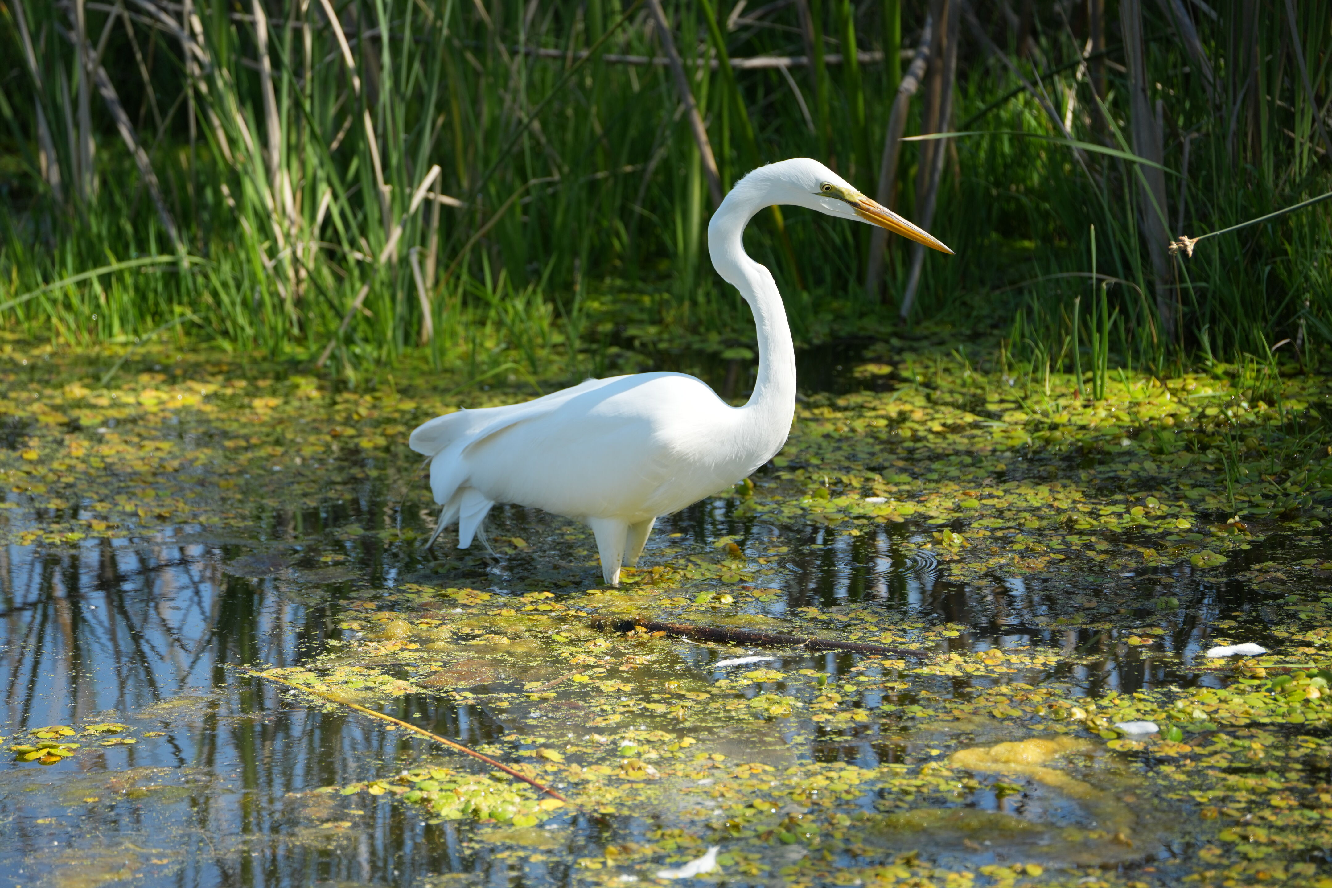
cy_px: 444
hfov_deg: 6.7
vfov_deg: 4.4
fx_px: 11432
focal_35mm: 309
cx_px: 666
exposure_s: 1/500
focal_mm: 309
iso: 400
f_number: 6.3
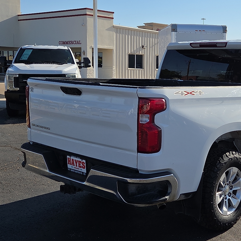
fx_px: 402
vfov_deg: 33.4
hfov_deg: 32.5
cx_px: 190
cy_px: 121
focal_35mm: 51
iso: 78
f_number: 1.8
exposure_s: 1/10000
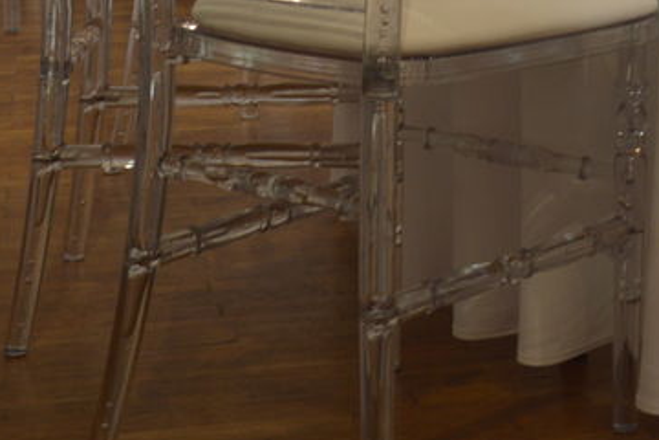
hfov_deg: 15.6
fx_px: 2270
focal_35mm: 124
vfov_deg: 10.7
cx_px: 899
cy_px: -174
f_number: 3.8
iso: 200
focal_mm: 22
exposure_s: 1/30
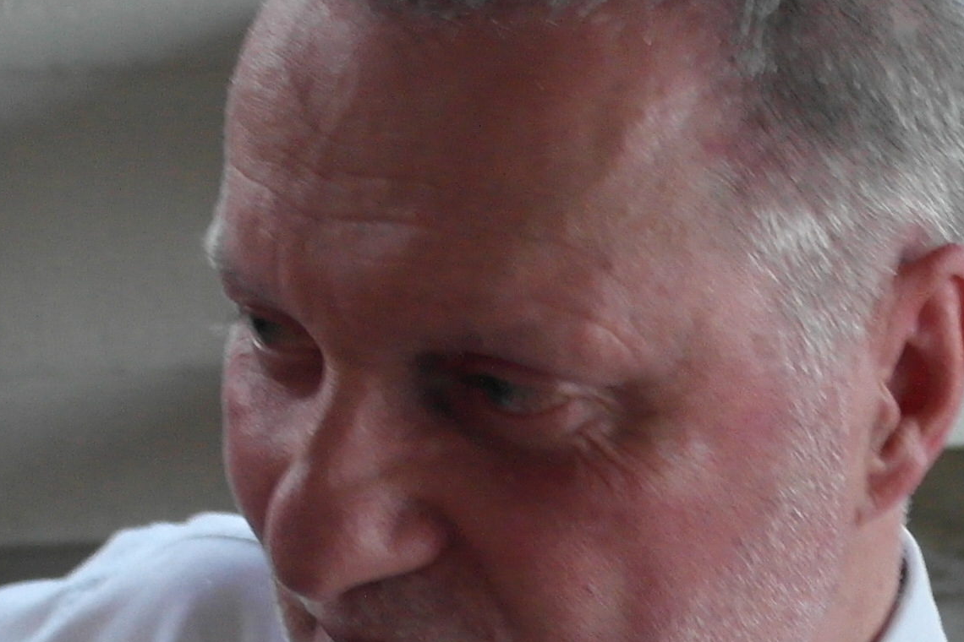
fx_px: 3856
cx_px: 750
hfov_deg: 14.2
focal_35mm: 144
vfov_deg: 9.4
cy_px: 781
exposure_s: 1/20
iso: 800
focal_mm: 20
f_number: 3.5
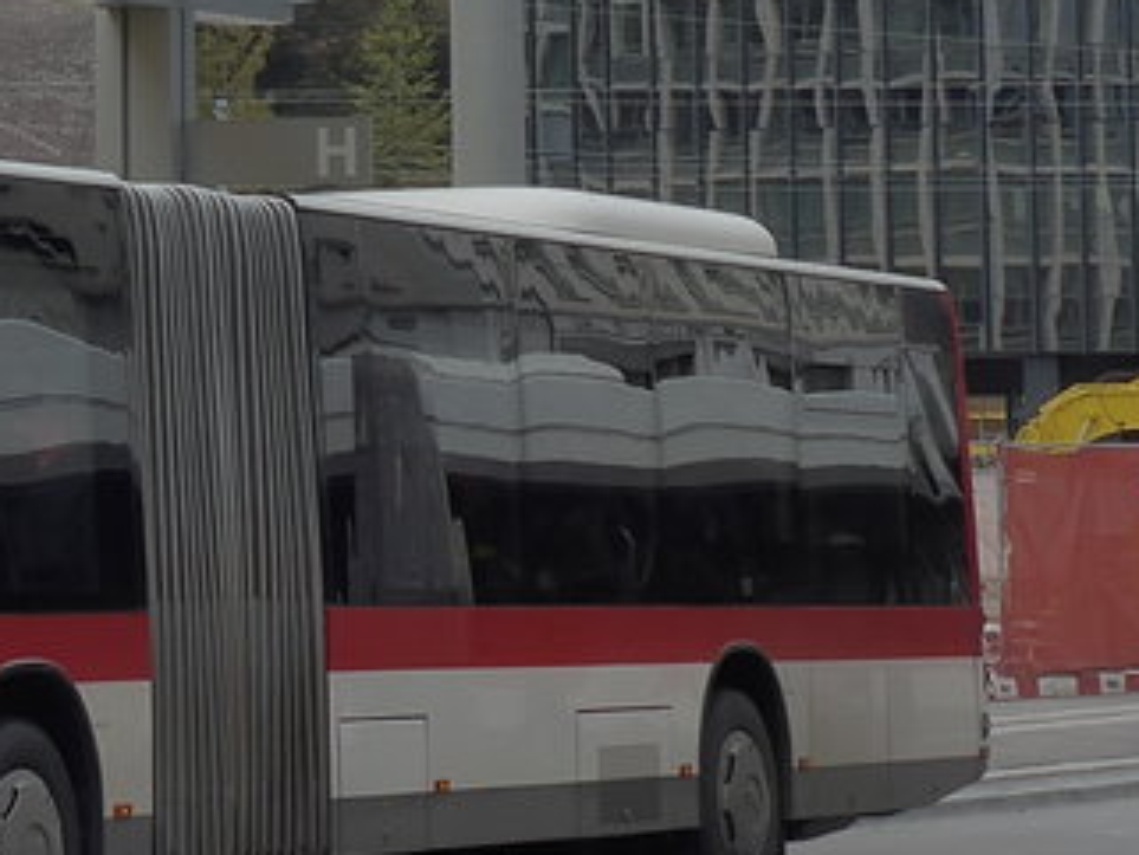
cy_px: -121
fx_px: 6024
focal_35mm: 183
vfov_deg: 8.1
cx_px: -951
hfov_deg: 10.2
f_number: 4
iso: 160
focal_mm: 10.1
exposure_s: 1/640
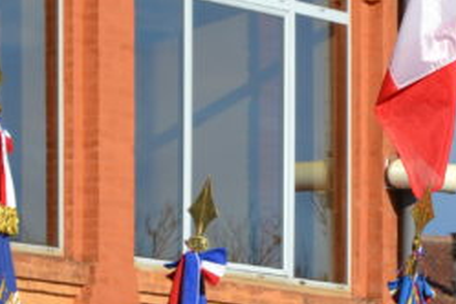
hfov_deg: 5.7
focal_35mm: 358
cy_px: 205
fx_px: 4539
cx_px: 526
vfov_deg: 3.8
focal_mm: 85
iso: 100
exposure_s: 1/500
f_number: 5.6
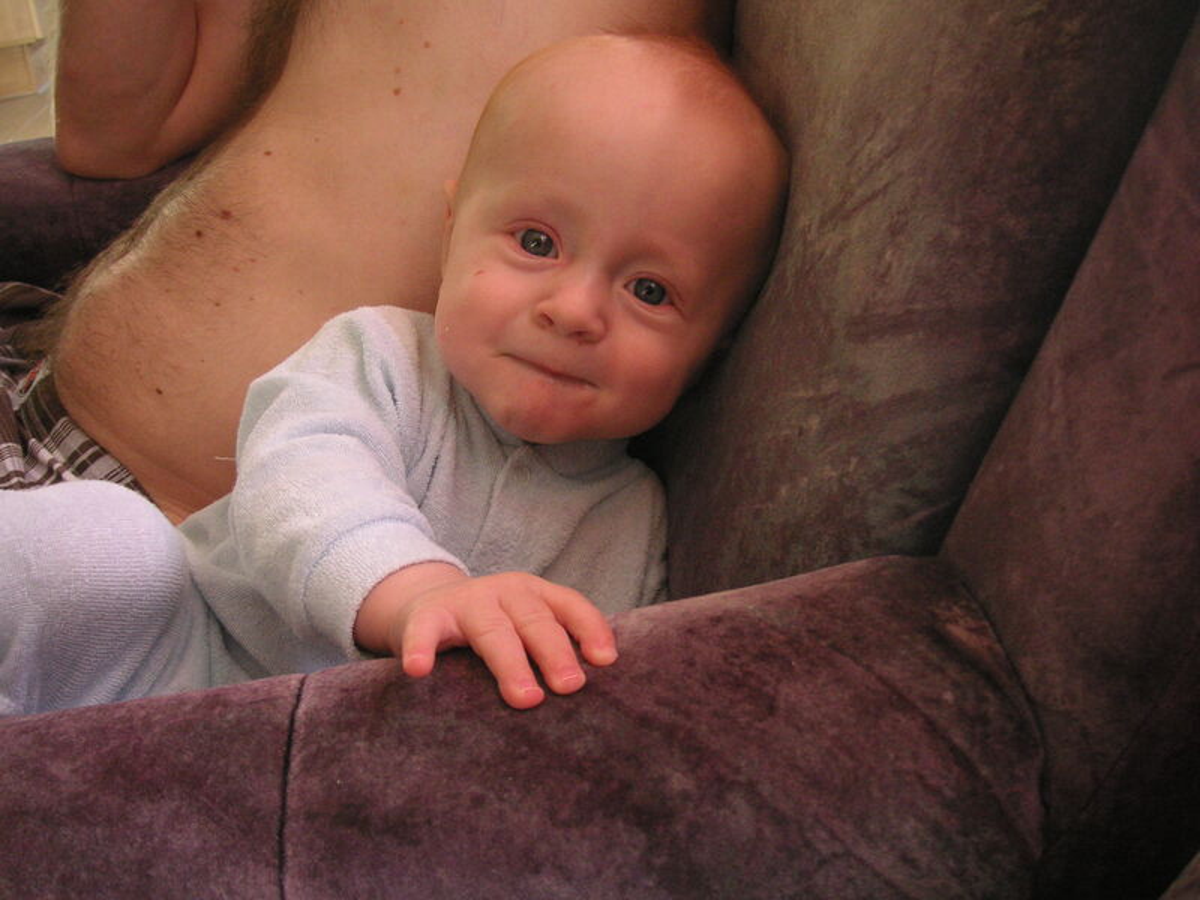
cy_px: 450
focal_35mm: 37
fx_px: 1283
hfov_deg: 50.1
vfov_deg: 38.7
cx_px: 600
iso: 100
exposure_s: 1/45
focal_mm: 6.1
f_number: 2.8
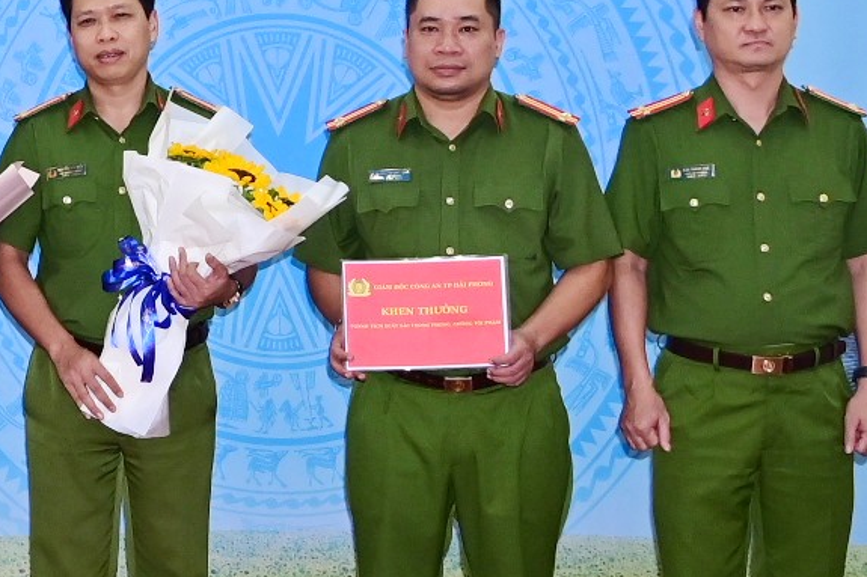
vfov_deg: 12.1
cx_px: -384
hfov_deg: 16.7
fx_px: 2720
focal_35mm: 113
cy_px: 101
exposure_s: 1/200
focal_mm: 22
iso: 1600
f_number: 5.6
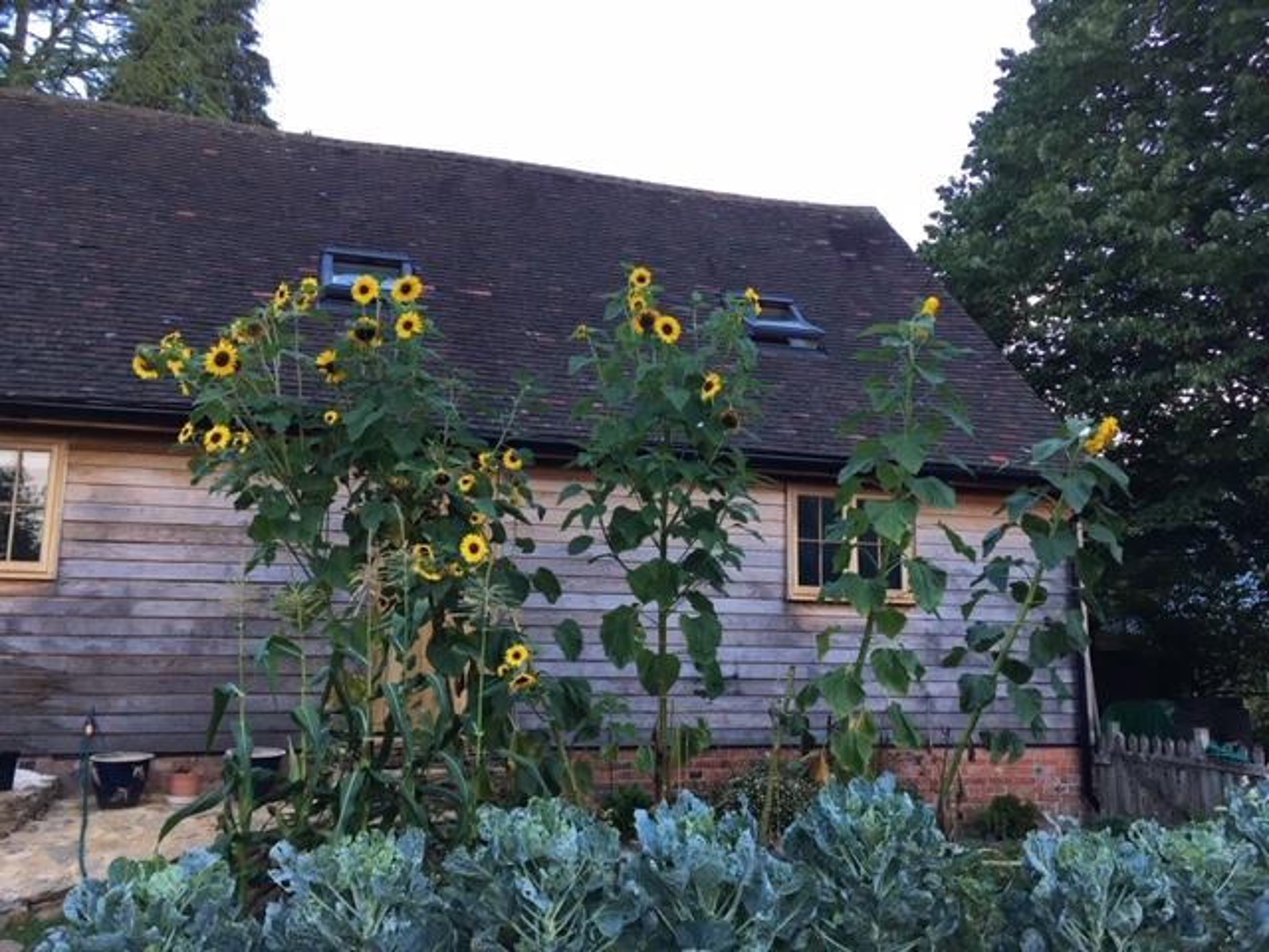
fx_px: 1063
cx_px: 634
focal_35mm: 29
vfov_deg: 48.2
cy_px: 476
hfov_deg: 61.7
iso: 25
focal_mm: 4.15
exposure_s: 1/33
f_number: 2.2
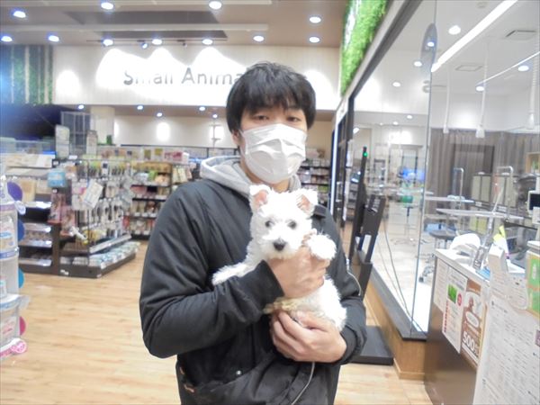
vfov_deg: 53.1
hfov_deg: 67.3
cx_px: 270
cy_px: 202
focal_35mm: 26
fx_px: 406
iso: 400
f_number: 3.5
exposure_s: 1/30
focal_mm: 4.6
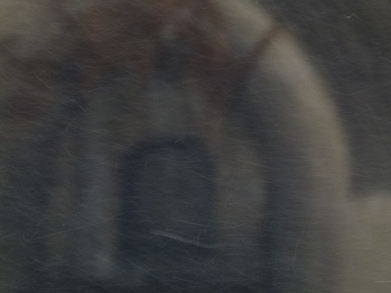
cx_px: 196
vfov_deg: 6.8
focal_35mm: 218
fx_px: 2462
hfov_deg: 9.1
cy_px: 146
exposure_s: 1/4
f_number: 4
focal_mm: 39.3
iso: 400
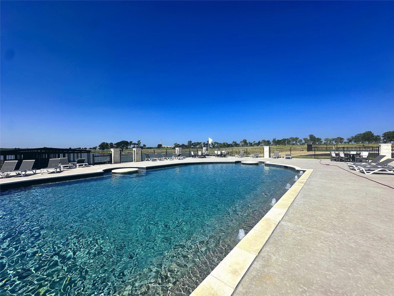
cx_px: 197
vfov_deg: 85.7
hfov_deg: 102.1
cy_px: 148
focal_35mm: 14
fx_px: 159
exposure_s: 1/2959
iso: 50
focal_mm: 2.22
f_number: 2.2
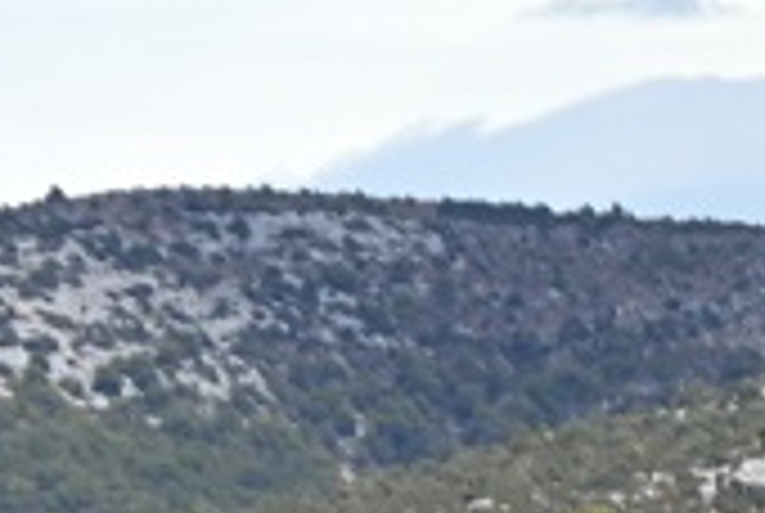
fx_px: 34144
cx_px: -342
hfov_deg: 1.3
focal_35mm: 1604
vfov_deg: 0.9
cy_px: 1429
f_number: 5.6
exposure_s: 1/1000
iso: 100
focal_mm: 210
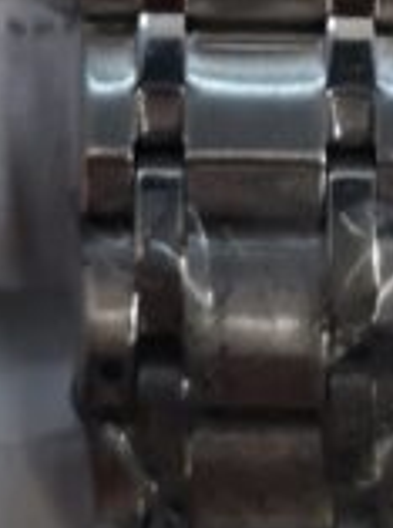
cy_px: -353
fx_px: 2174
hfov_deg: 10.3
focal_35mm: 143
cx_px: 228
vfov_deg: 12.8
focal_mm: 3.7
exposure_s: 1/40
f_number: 1.7
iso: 64
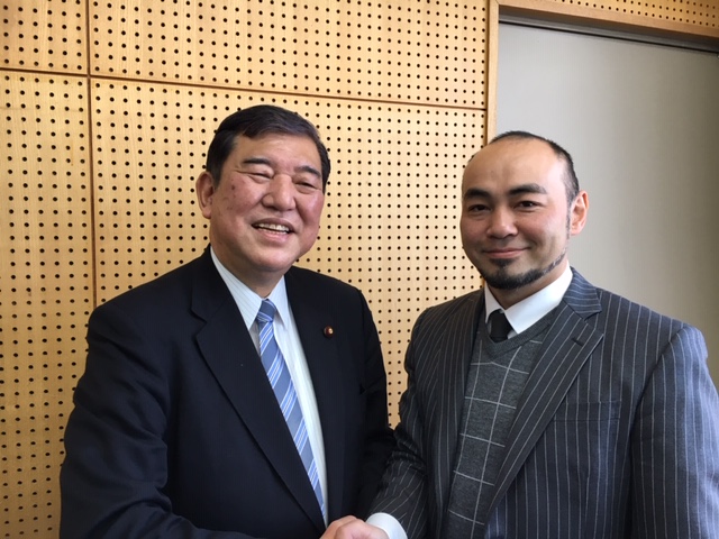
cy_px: 270
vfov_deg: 48.2
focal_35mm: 29
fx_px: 602
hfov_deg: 61.7
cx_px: 360
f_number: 2.2
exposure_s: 1/30
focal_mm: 4.15
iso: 32
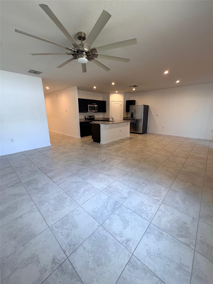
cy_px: 142
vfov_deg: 102.1
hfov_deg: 85.7
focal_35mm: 14
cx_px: 106
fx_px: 115
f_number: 2.2
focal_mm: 2.22
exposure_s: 1/120
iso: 200
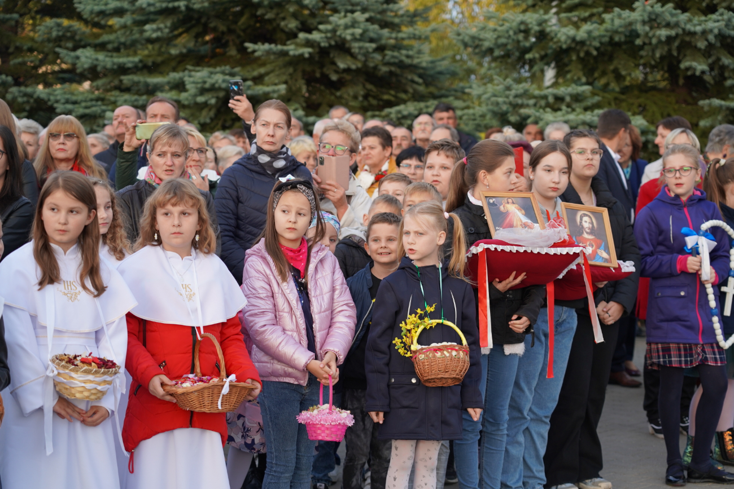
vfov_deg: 16.1
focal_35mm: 85
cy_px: 244
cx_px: 367
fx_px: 1733
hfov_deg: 23.9
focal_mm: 85
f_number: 4
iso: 250
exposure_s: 1/160
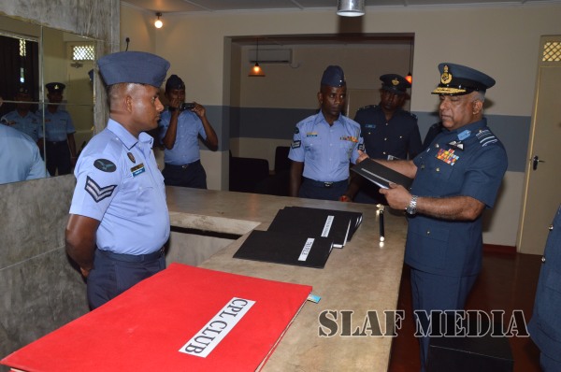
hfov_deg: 67.5
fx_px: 420
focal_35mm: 27
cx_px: 280
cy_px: 186
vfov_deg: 47.8
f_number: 5
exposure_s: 1/40
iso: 400
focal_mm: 18
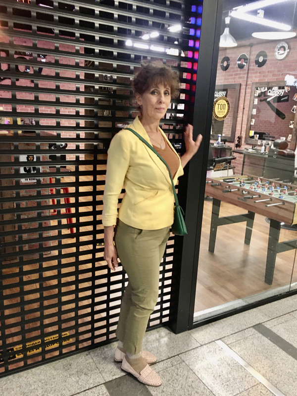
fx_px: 332
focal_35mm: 29
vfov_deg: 61.7
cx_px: 148
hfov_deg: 48.2
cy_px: 198
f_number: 2.2
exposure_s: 1/25
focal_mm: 4.15
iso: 200
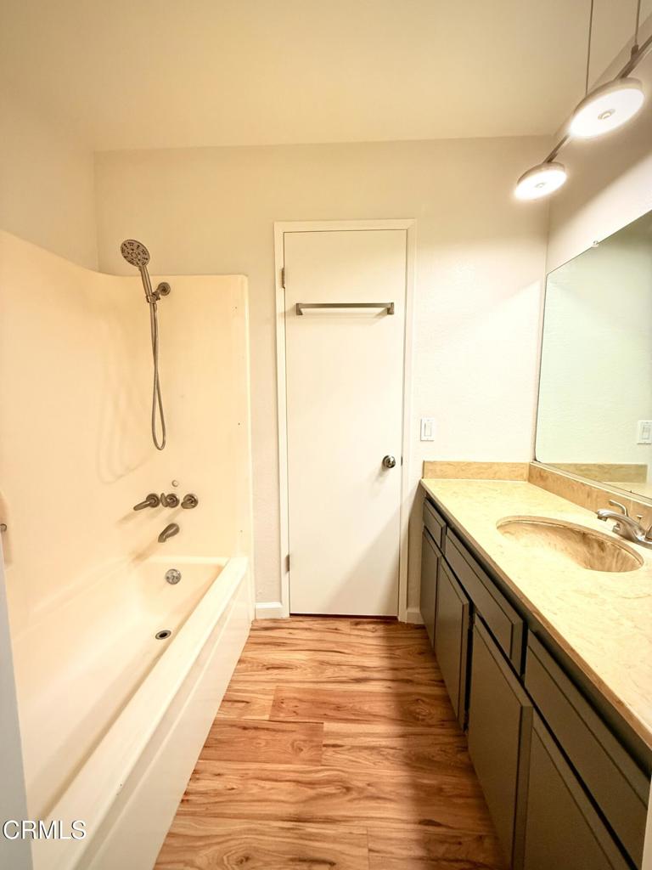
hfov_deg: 85.7
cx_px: 326
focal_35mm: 14
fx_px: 352
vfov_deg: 102.1
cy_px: 435
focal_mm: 2.22
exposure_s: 1/60
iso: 320
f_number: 2.2
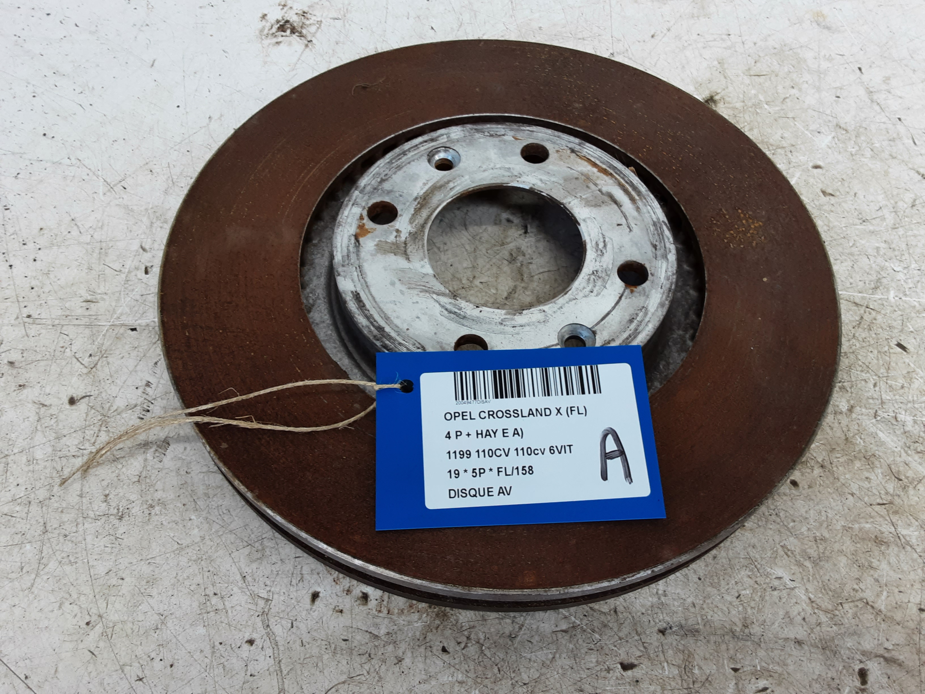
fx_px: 721
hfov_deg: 65.3
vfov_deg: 51.4
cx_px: 462
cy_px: 347
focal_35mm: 27
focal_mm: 2.91
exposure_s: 1/50
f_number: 1.9
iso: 50
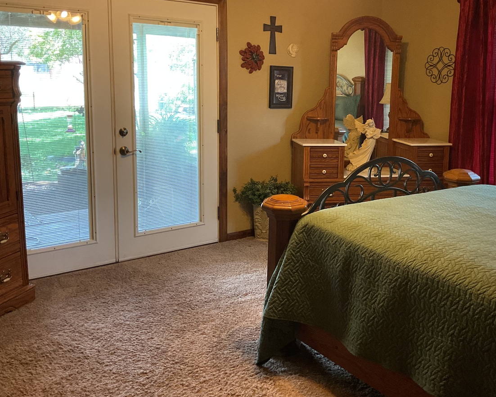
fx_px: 543
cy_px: 155
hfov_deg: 48.7
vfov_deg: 39.9
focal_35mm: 37
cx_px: 302
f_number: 1.8
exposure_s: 1/60
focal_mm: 3
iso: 125
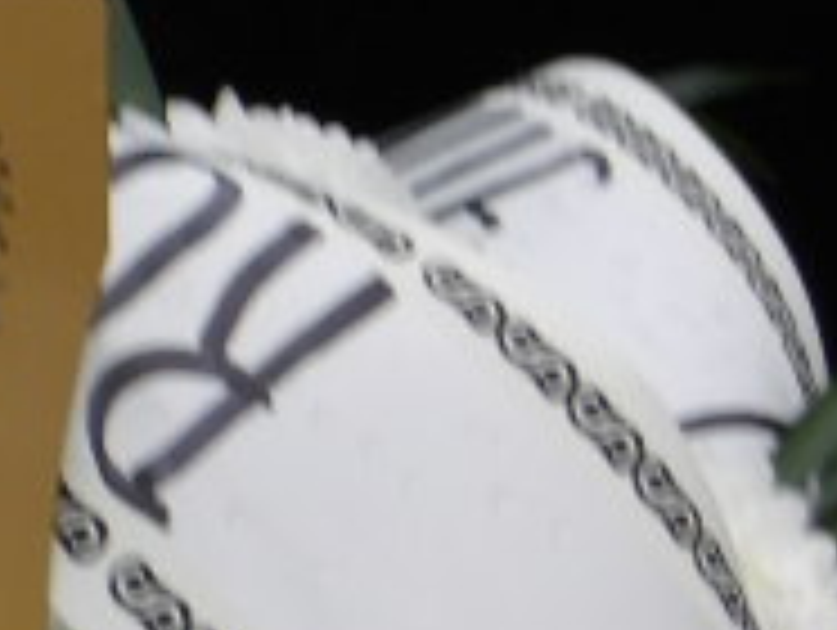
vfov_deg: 4.0
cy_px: 770
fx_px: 8982
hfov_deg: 5.3
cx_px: -544
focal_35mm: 371
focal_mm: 19.6
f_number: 6.6
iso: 200
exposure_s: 1/60
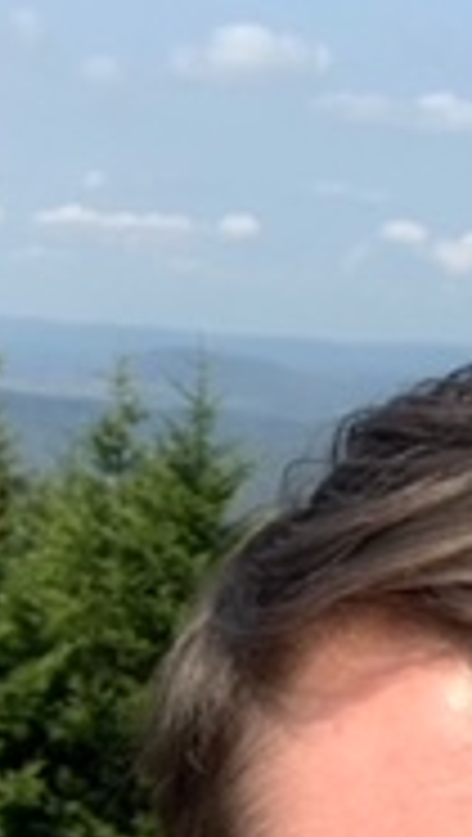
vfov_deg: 17.2
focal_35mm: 120
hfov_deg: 9.9
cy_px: 927
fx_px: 2663
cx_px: 656
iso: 16
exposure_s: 1/1475
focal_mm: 2.87
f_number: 2.2
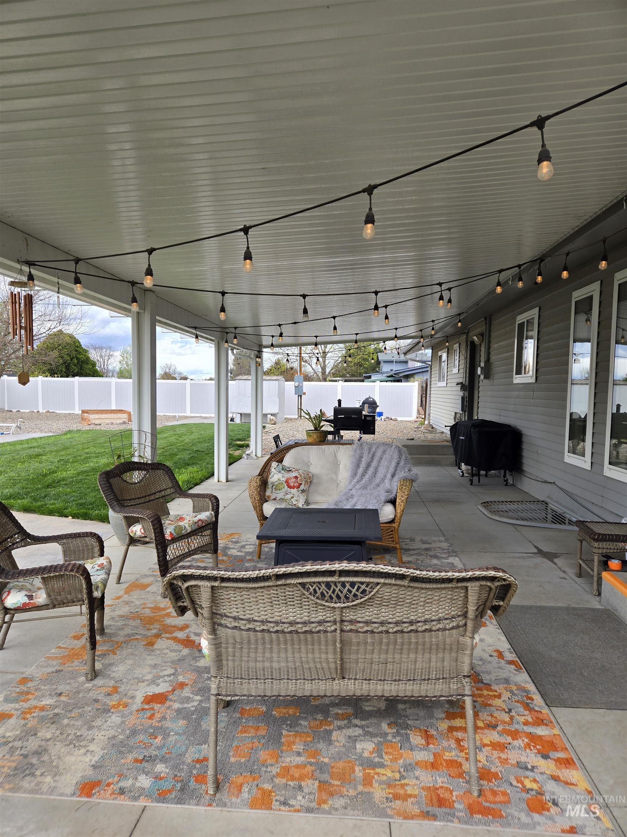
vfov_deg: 73.9
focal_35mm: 23
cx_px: 314
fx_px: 555
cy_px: 418
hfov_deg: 58.9
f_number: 1.8
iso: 25
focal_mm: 5.4
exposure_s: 1/499
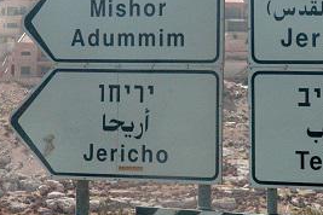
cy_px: 83
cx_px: 225
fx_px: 1974
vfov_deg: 6.2
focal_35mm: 220
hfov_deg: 9.3
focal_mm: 70
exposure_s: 1/640
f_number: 13
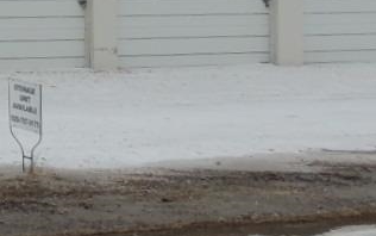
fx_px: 1651
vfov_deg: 8.0
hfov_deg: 11.6
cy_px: -138
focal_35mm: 161
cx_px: -401
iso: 100
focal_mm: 5.3
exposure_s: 1/1000
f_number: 3.1
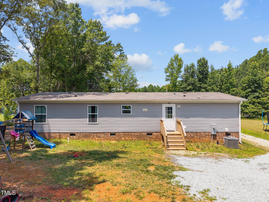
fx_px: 187
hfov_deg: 71.6
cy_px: 101
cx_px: 134
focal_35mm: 24
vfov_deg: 56.8
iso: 120
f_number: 1.8
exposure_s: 1/2500
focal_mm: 8.67
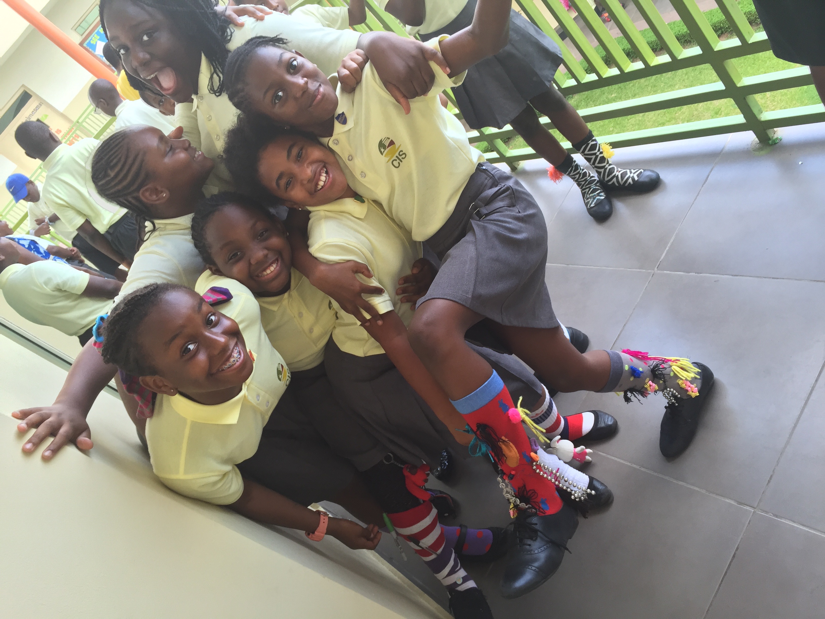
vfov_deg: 48.2
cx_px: 412
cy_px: 310
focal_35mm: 29
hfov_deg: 61.7
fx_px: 691
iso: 50
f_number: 2.2
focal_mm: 4.15
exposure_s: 1/100
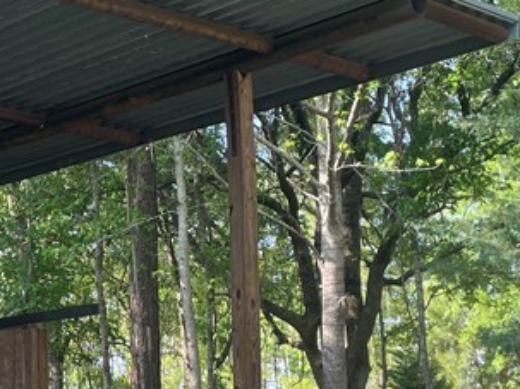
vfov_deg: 16.7
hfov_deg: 21.6
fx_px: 1321
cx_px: 24
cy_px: 278
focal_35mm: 88
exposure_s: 1/295
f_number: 1.6
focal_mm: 4.2
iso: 32
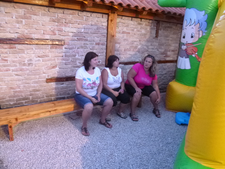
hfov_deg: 69.4
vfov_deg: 54.9
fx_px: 162
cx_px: 112
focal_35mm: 25
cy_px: 84
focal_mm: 4.5
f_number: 3.1
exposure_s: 1/15
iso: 800
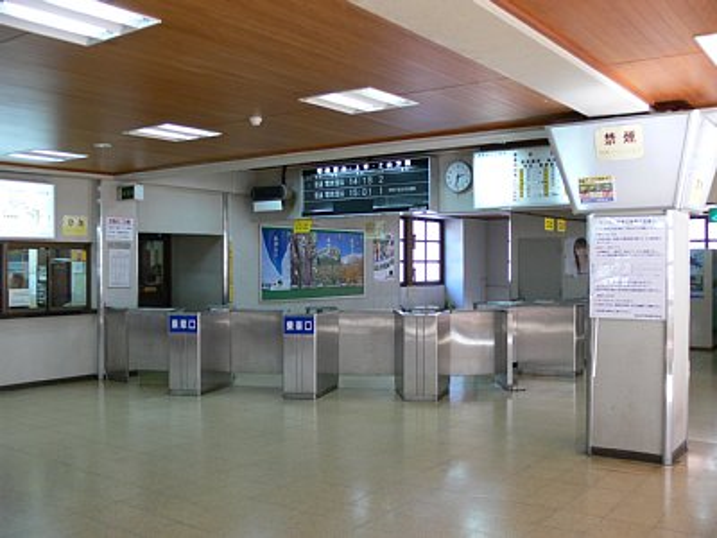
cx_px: 358
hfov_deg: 52.6
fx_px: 725
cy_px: 269
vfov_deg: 40.7
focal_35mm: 35
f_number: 2.8
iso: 160
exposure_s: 1/30
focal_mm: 7.4
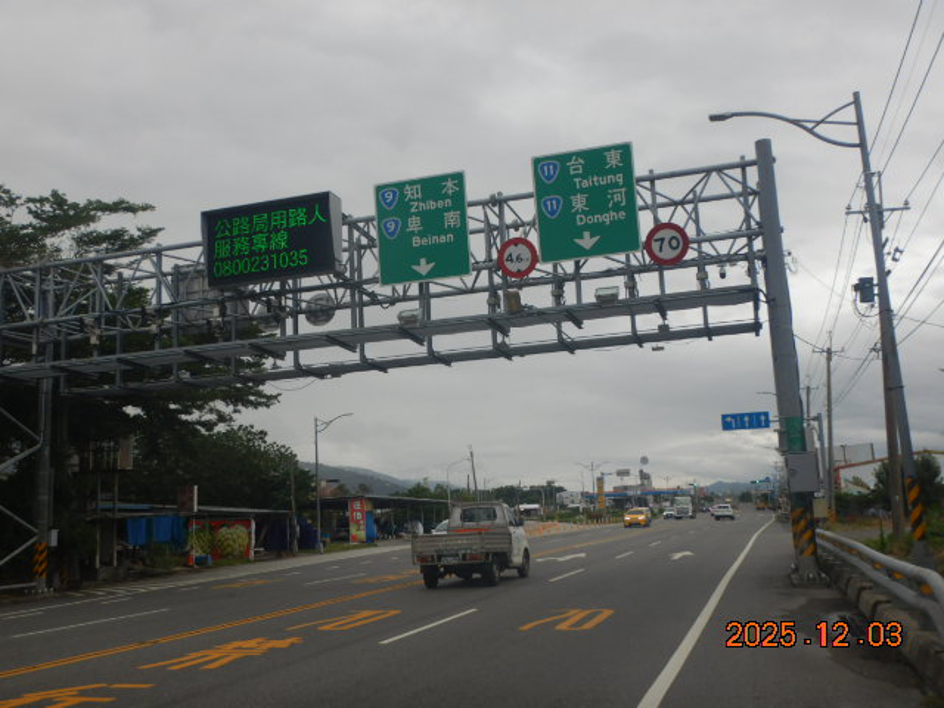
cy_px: 354
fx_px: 927
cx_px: 472
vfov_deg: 41.8
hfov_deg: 54.0
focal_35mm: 34
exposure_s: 1/400
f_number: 4.2
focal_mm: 6.1
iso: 125
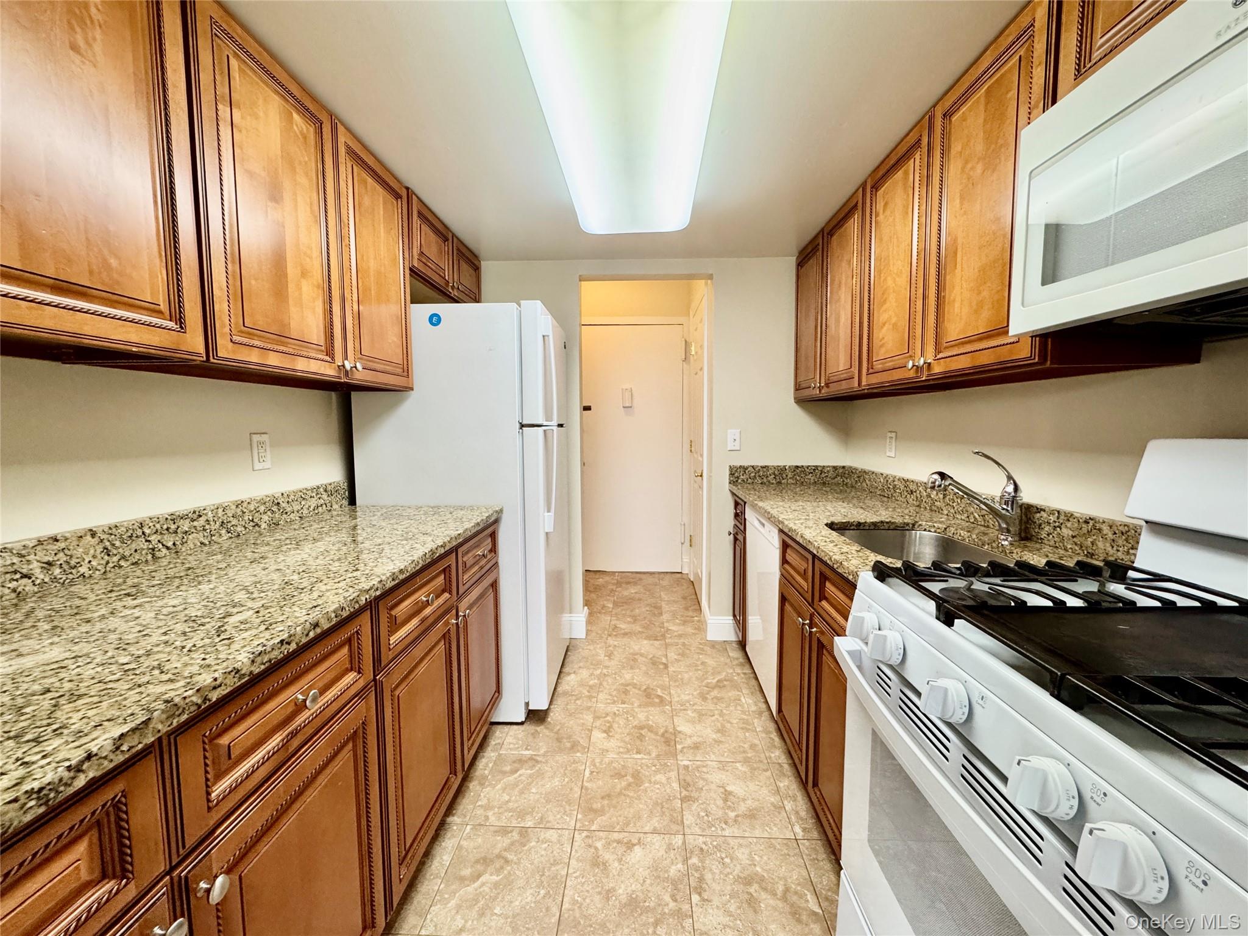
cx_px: 624
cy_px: 468
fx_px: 505
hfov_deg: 102.1
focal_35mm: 14
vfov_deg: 85.7
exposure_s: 1/120
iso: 320
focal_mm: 2.22
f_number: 2.2
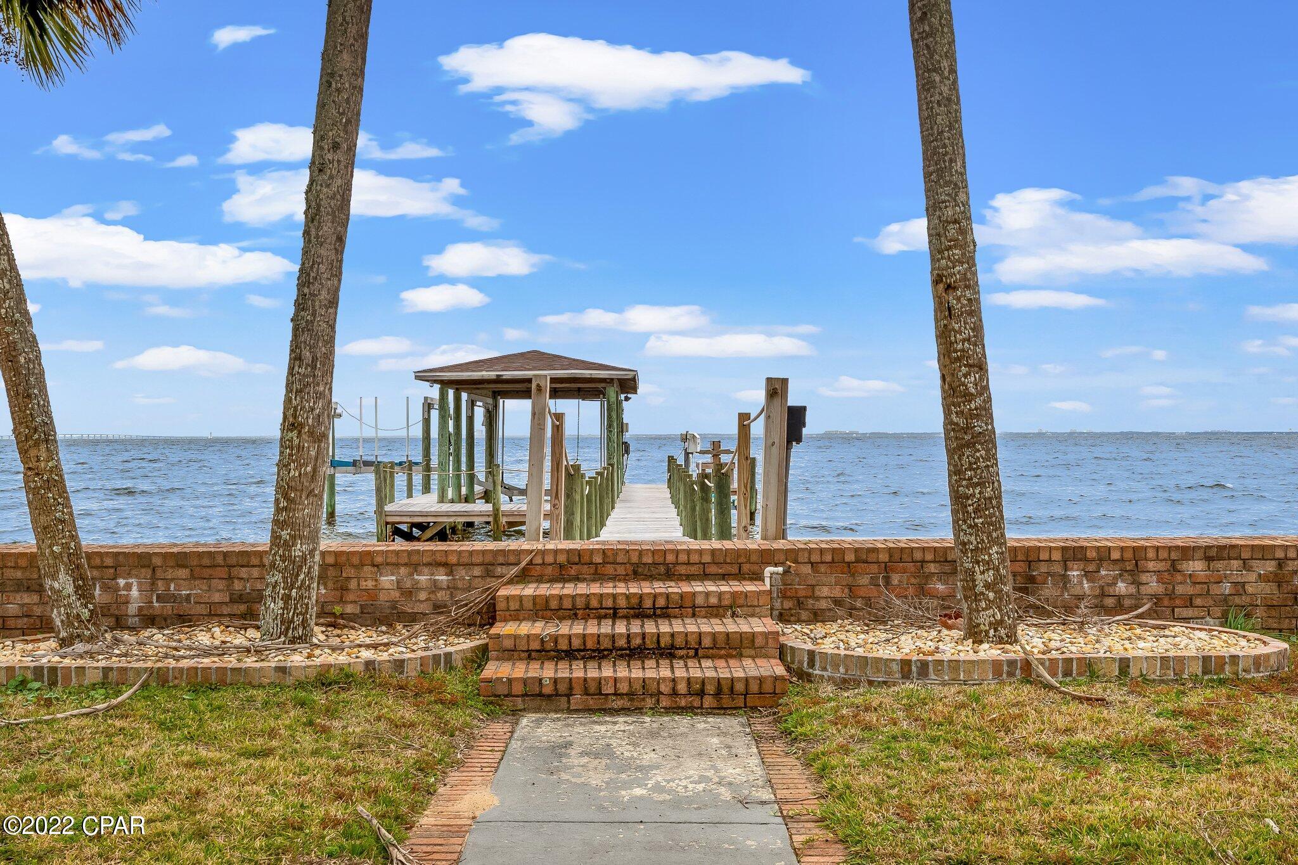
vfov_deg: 36.9
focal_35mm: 36
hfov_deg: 53.1
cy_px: 432
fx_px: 1298
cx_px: 649
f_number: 11
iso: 100
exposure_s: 1/40
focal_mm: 24
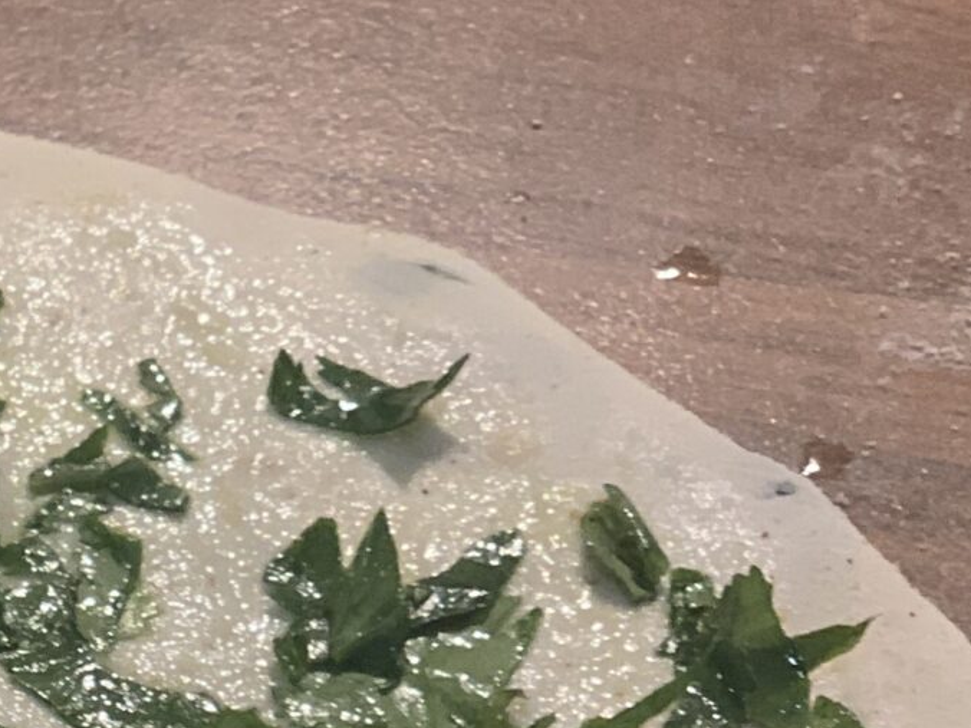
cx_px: -260
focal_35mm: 197
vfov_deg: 7.4
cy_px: 1169
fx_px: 5526
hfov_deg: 9.9
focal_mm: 6
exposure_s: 1/50
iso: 100
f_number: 2.4
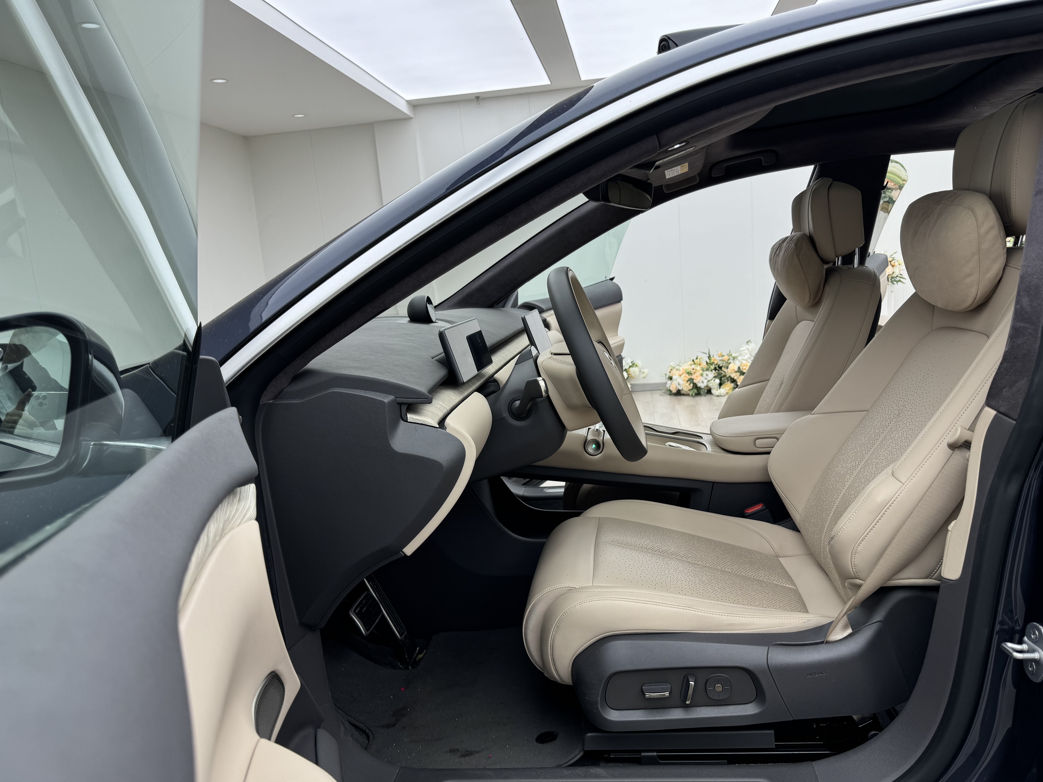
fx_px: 753
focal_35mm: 25
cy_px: 403
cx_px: 543
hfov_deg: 69.4
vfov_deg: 54.9
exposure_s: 1/121
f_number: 1.78
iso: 64
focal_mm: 6.76
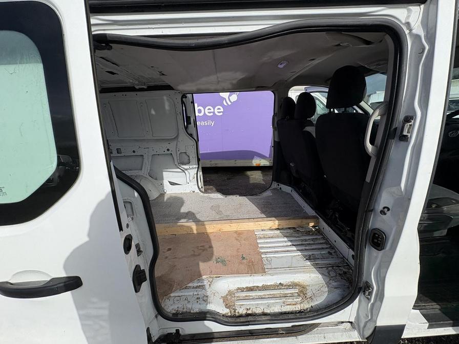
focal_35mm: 14
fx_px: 186
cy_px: 172
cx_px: 230
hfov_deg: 102.1
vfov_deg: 85.7
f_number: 2.2
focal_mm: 2.22
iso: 50
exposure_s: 1/1880
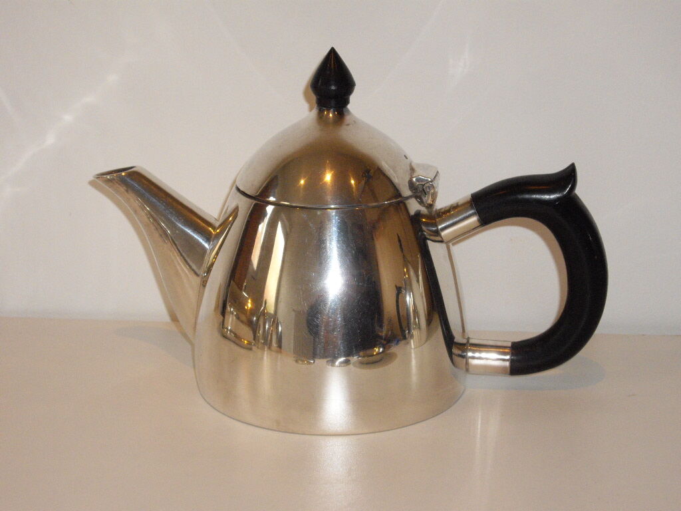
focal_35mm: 78
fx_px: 1534
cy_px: 256
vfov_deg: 18.9
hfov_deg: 25.0
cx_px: 340
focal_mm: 16.3
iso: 400
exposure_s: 1/80
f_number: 4.3
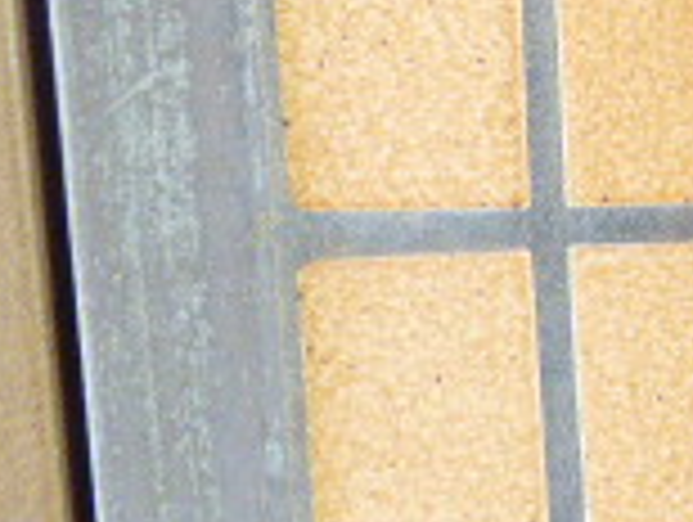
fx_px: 1664
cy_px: -45
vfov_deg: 17.3
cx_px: 1188
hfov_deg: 19.0
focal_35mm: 83
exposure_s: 1/13
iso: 400
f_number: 2.8
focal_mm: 3.58
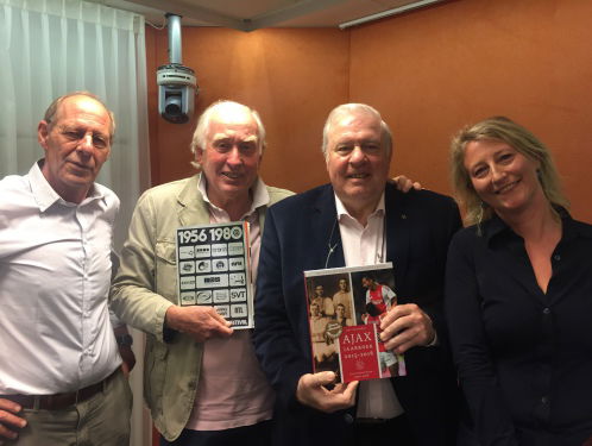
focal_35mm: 29
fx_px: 497
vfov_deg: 48.3
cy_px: 223
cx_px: 296
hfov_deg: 61.6
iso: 100
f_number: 2.2
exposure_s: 1/33
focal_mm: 4.15
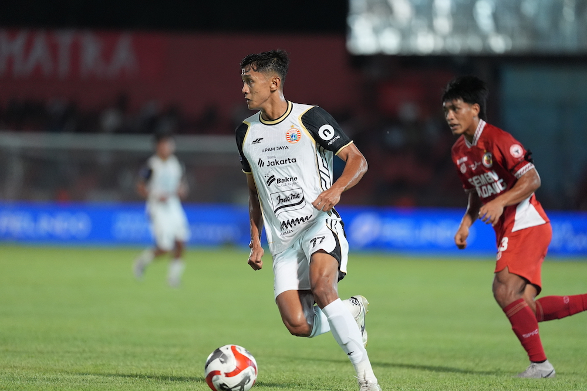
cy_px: 196
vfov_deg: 4.6
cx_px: 294
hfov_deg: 6.9
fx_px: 4892
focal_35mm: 300
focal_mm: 300
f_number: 2.8
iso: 4000
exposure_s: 1/1250
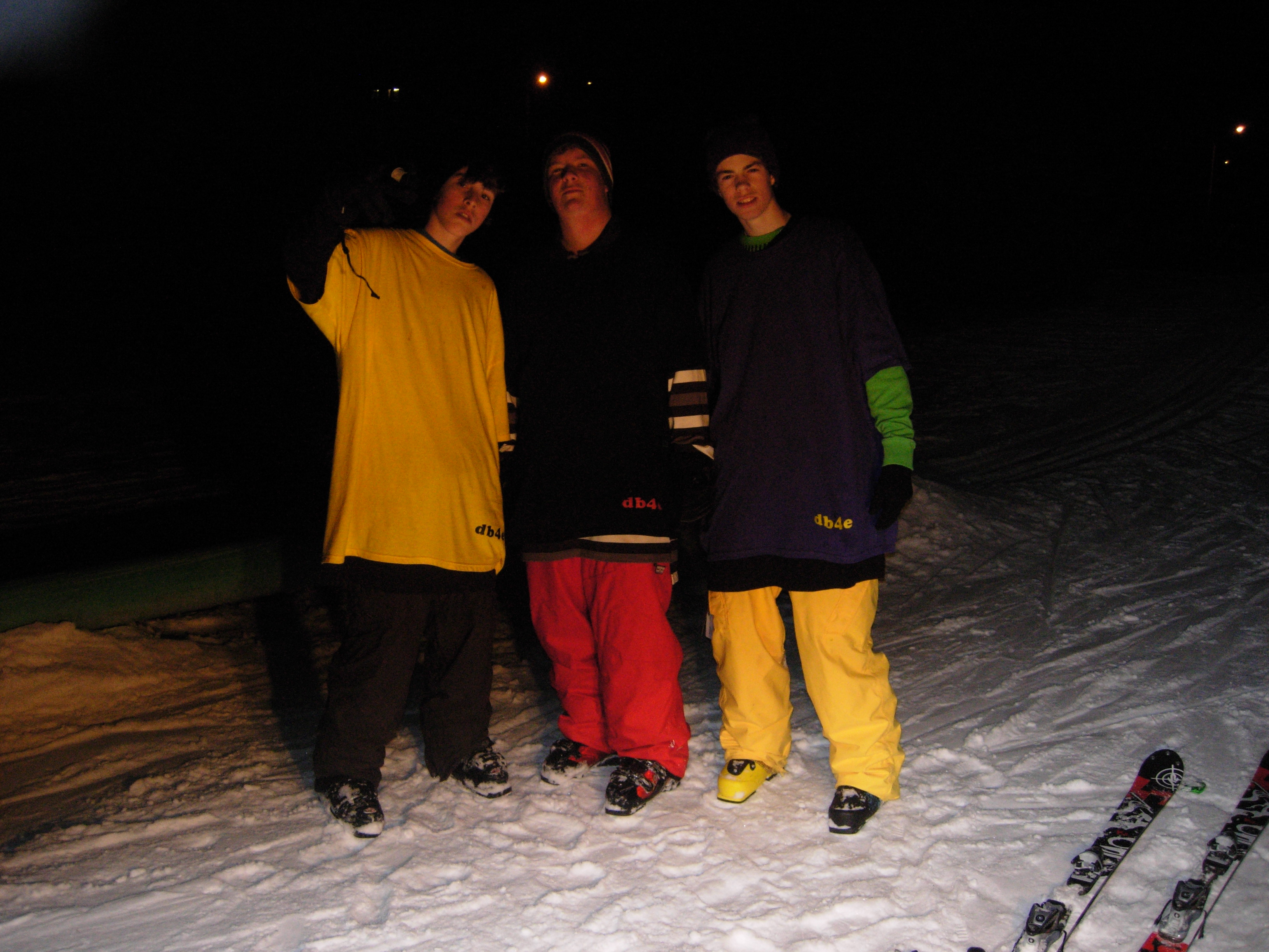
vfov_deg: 39.7
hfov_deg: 51.4
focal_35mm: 36
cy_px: 476
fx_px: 1320
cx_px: 634
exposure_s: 1/128
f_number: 2.7
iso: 200
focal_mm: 7.5
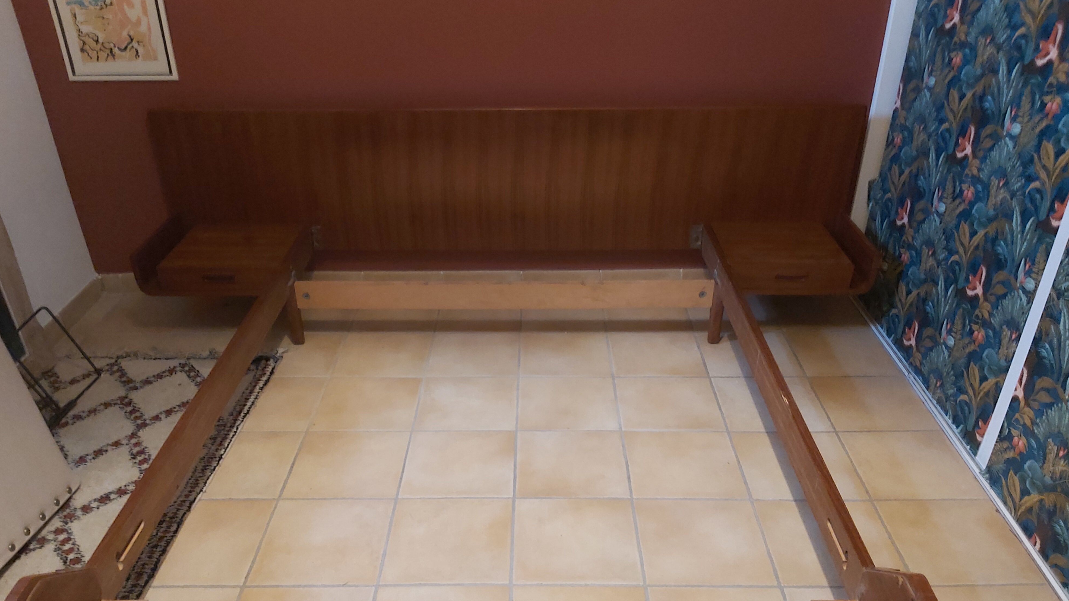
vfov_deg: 39.9
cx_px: 524
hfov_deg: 66.1
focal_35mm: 29
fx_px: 822
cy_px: 382
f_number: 1.7
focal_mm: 3.92
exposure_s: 1/25
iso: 800
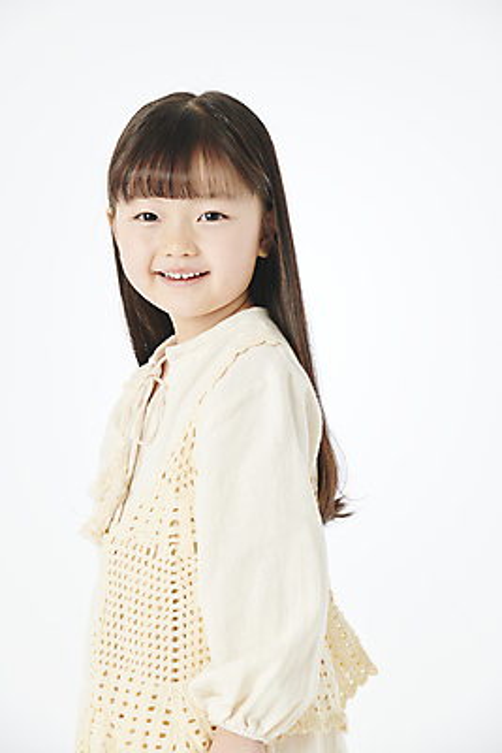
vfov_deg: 15.2
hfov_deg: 10.2
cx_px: 251
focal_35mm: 135
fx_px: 2821
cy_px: 376
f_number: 8
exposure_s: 1/125
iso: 160
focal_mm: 135
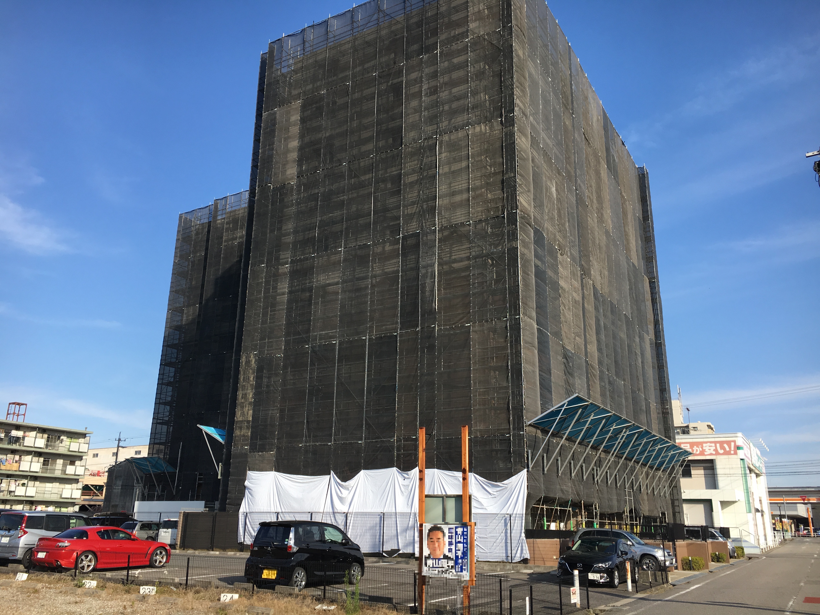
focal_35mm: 29
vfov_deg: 48.2
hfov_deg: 61.7
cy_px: 308
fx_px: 687
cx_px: 410
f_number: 2.2
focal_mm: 4.15
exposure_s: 1/1166
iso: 25
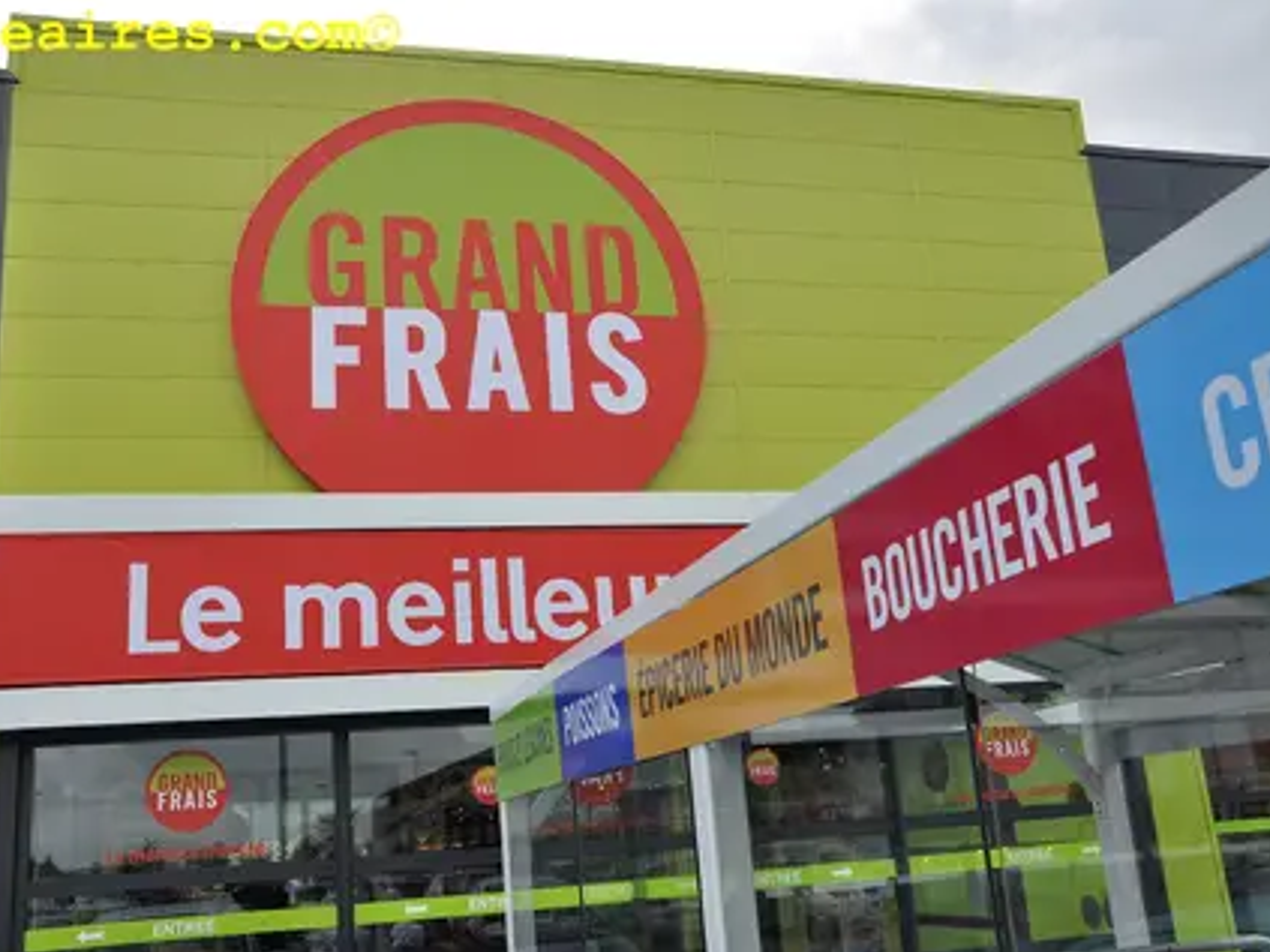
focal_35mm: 36
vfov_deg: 39.6
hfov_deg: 51.4
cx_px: 609
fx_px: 1320
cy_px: 476
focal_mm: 22
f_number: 11
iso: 640
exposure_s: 1/500
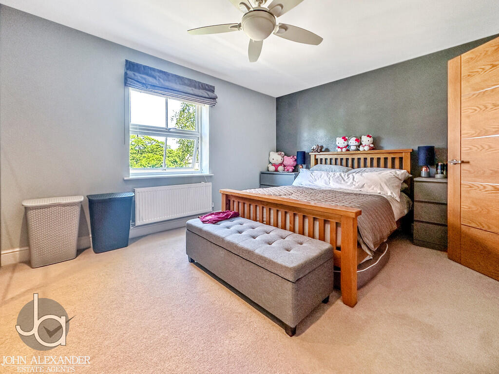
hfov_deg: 102.1
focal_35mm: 14
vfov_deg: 85.7
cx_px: 250
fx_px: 202
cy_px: 187
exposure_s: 1/100
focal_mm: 2.22
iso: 125
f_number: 2.2
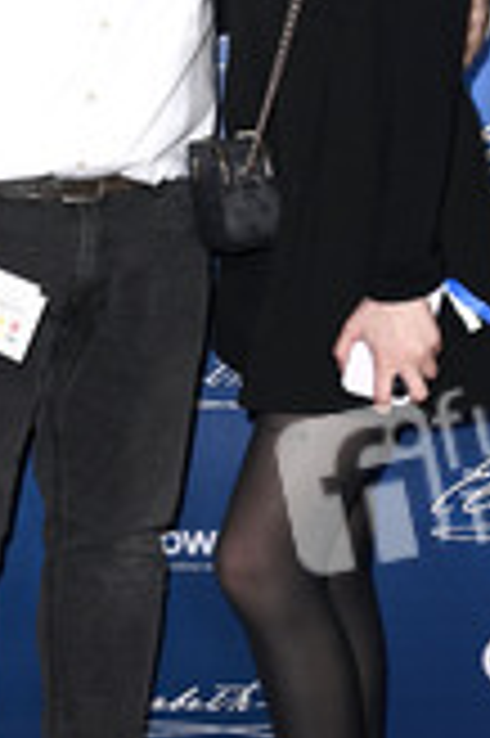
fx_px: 2598
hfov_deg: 10.7
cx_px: 99
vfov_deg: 16.1
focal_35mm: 127
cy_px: 243
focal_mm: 52
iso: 640
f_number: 5.6
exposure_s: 1/250
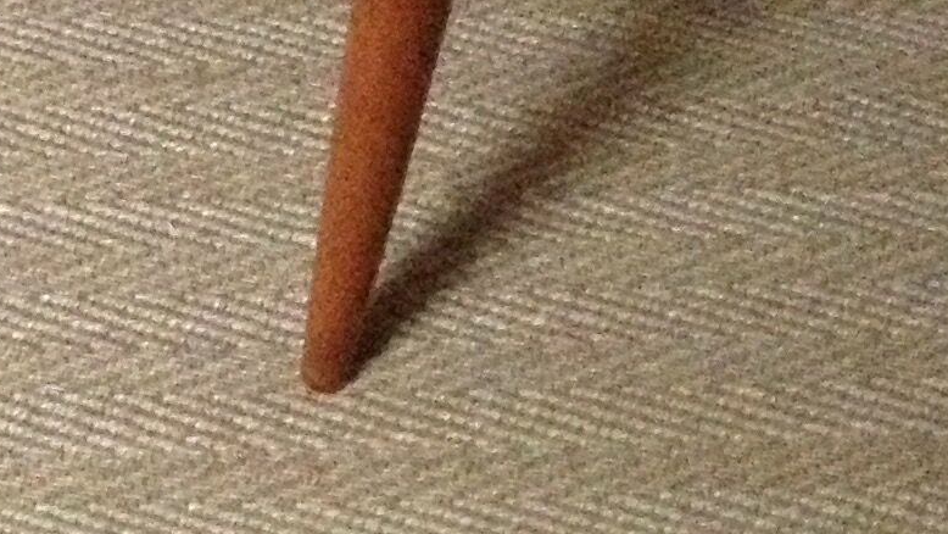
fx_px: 4023
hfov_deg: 12.9
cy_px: -763
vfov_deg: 7.1
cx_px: -387
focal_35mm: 160
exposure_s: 1/15
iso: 800
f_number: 2.4
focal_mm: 4.28
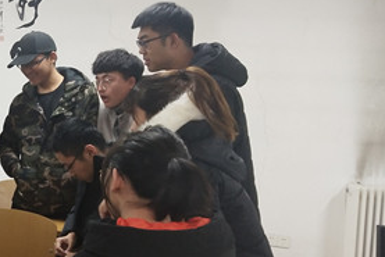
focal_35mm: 72
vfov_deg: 18.9
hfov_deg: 26.2
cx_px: -25
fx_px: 770
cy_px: 136
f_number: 1.8
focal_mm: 3.95
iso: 339
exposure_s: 1/50
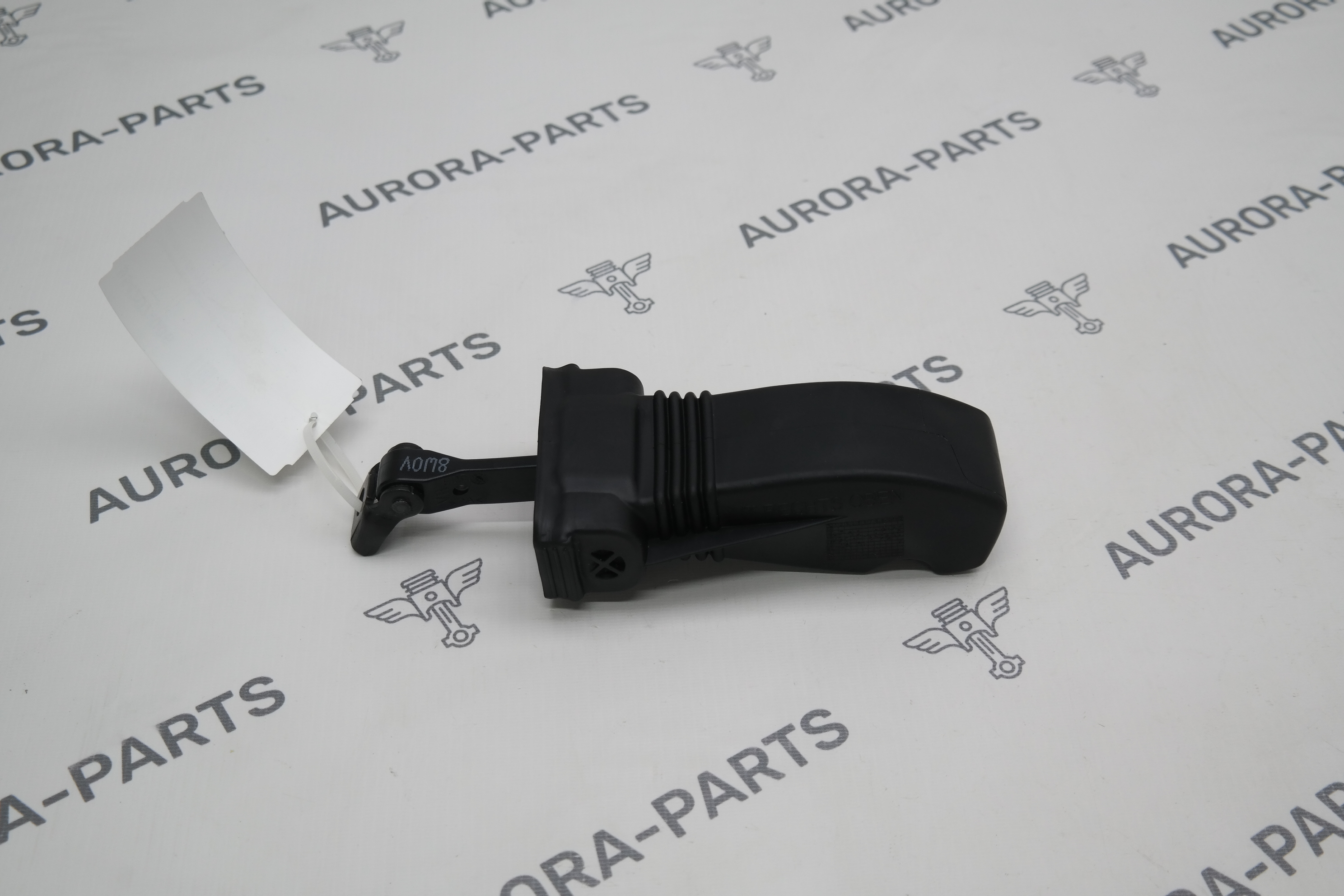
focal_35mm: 46
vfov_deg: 29.2
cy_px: 448
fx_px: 1717
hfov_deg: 42.7
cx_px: 672
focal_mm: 30
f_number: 4.5
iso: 200
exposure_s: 1/100
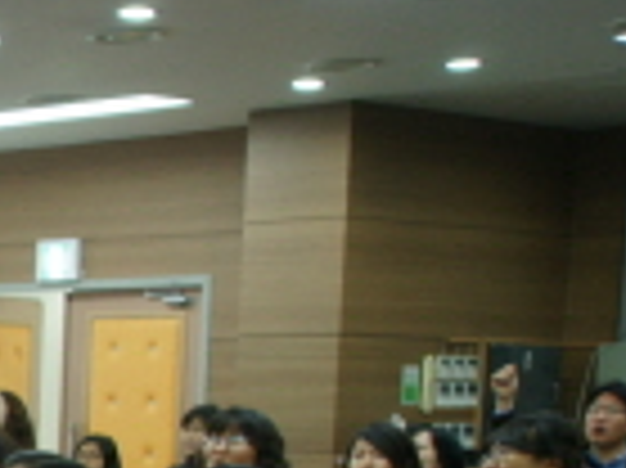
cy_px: 641
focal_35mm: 125
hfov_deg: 13.3
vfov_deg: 11.5
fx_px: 2259
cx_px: -680
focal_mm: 20
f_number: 4
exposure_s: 1/40
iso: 500
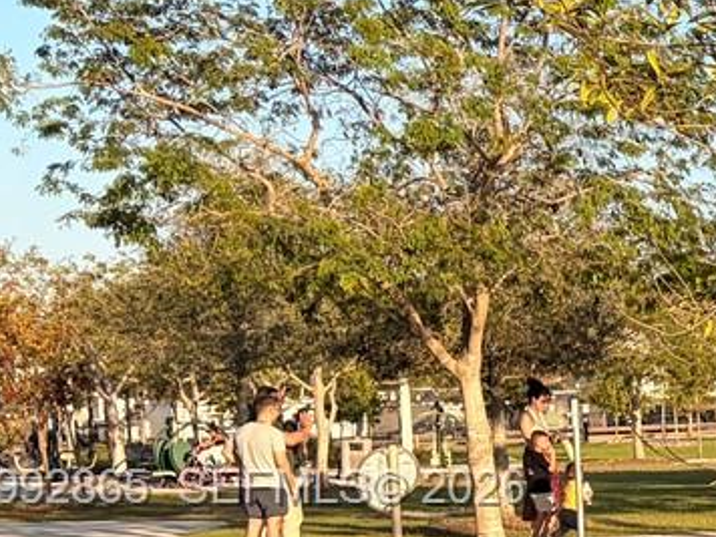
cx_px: 1508
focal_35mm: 117
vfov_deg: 12.6
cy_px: 491
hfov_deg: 13.8
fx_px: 2420
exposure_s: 1/1364
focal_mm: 5.96
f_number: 1.6
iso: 50
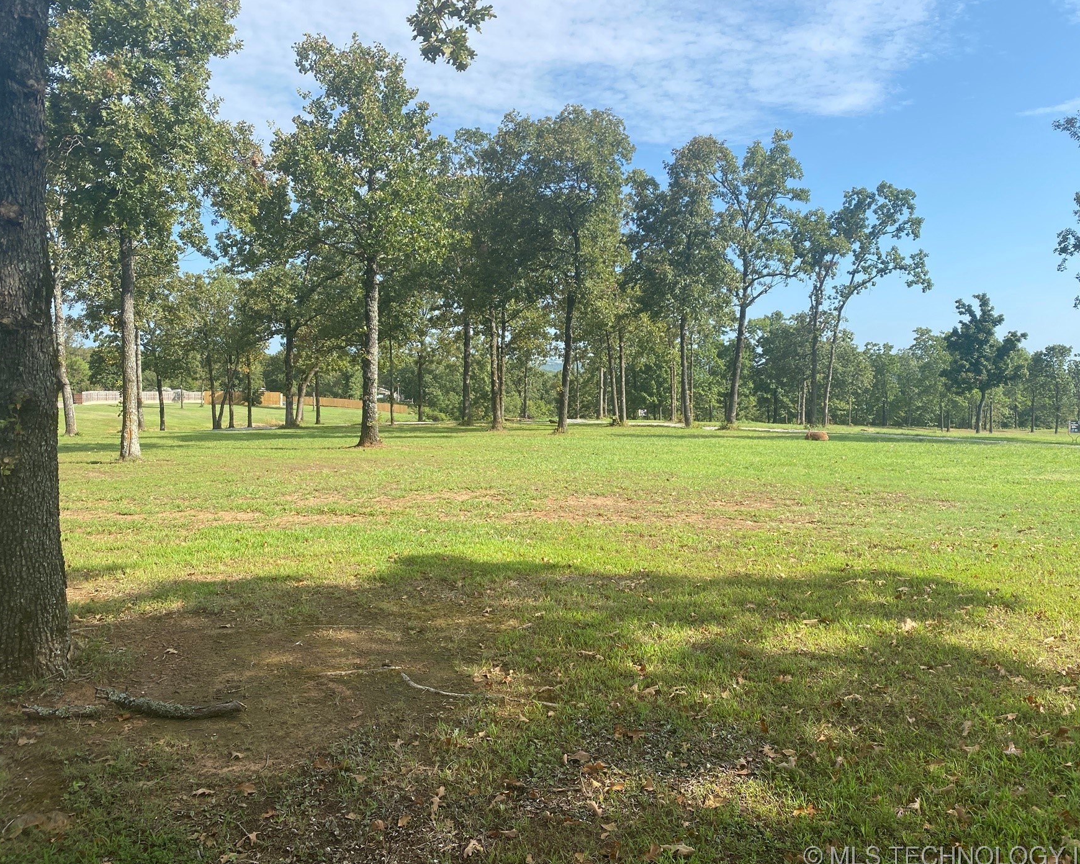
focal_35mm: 28
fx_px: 895
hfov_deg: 62.1
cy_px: 436
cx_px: 589
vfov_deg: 51.5
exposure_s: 1/1484
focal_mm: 4.25
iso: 32
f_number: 1.8
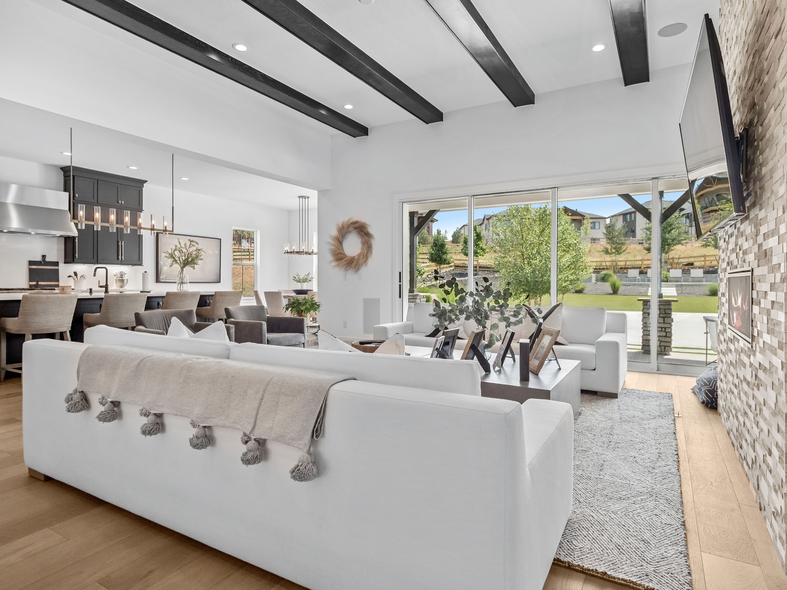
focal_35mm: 20
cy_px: 295
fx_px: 455
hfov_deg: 81.7
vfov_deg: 66.0
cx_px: 394
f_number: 3.5
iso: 400
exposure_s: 1/500
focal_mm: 10
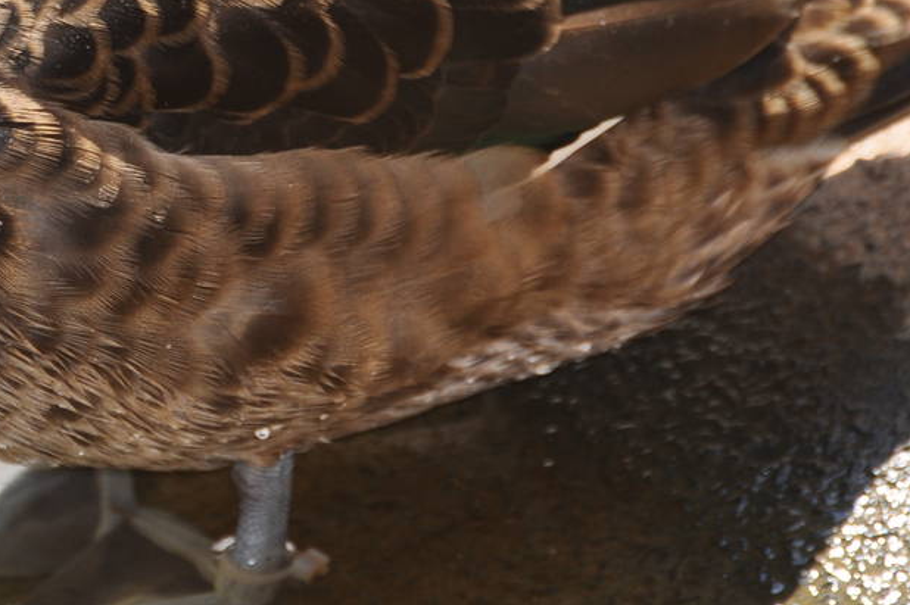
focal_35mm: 932
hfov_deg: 2.2
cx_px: 228
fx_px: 23539
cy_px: 24
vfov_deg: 1.5
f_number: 6.3
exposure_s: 1/200
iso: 200
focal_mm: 240
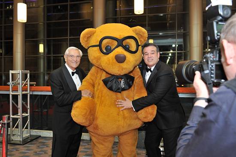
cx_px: 118
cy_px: 78
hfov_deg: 60.3
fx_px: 203
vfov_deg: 42.3
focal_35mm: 31
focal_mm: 31
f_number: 6.3
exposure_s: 1/60
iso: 1600
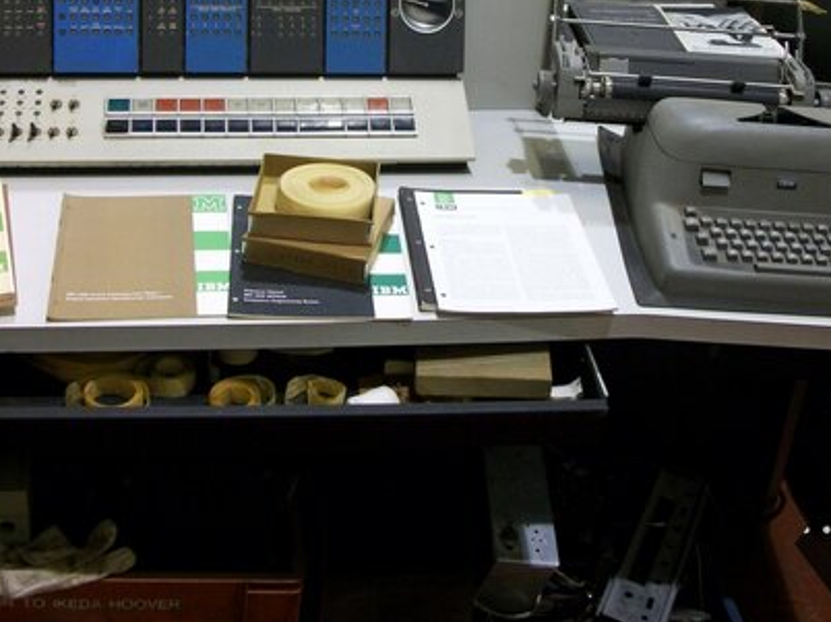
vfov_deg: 28.0
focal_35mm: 51
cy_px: 132
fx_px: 1224
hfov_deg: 37.4
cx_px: 331
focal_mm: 5.7
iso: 160
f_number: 2.9
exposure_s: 1/25
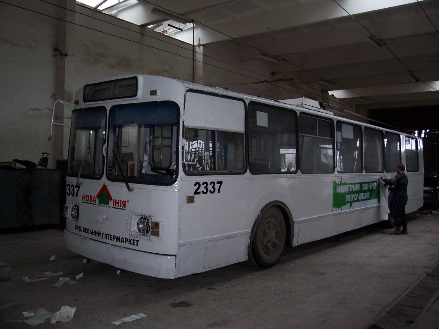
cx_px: 220
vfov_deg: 41.8
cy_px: 164
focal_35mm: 34
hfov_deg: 54.0
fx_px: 431
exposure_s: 1/64
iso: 80
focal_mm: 5.6
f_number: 2.7
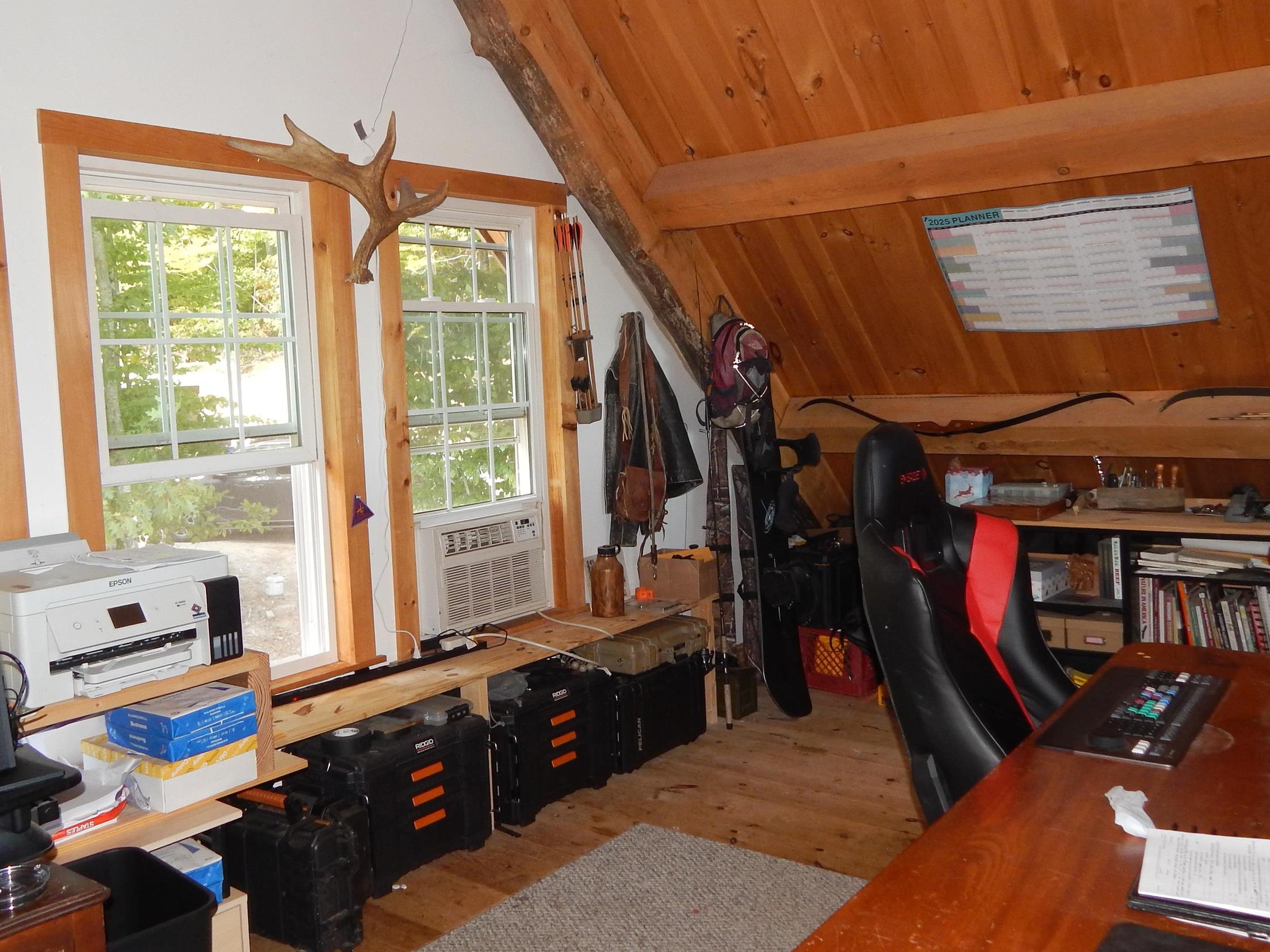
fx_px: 1174
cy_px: 455
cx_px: 602
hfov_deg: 56.8
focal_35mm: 32
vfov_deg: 44.1
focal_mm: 4
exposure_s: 1/30
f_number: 3
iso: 200
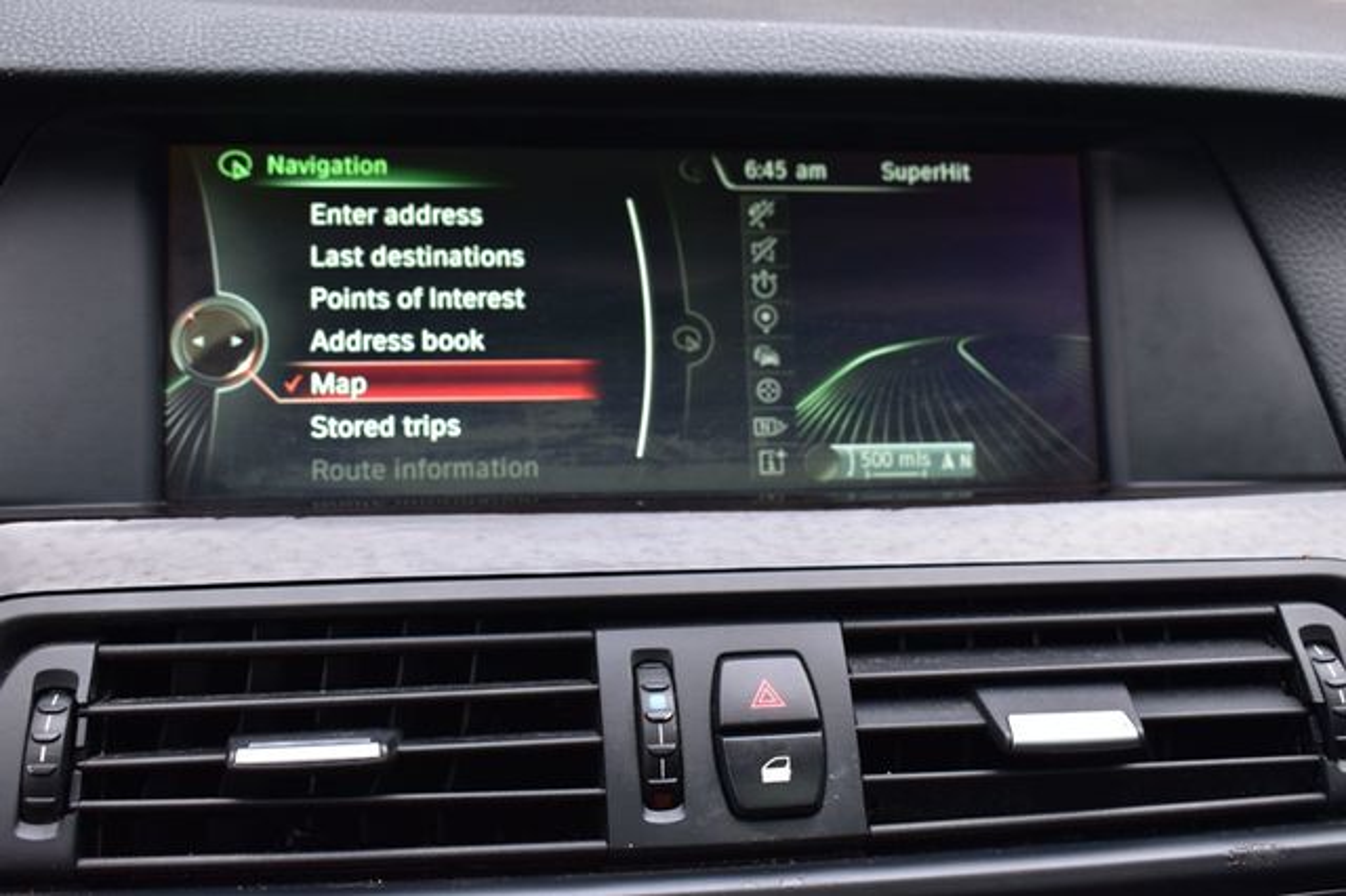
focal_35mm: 42
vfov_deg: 31.9
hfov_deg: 46.4
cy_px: 448
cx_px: 673
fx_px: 1569
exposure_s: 1/15
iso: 400
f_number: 6.3
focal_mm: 28
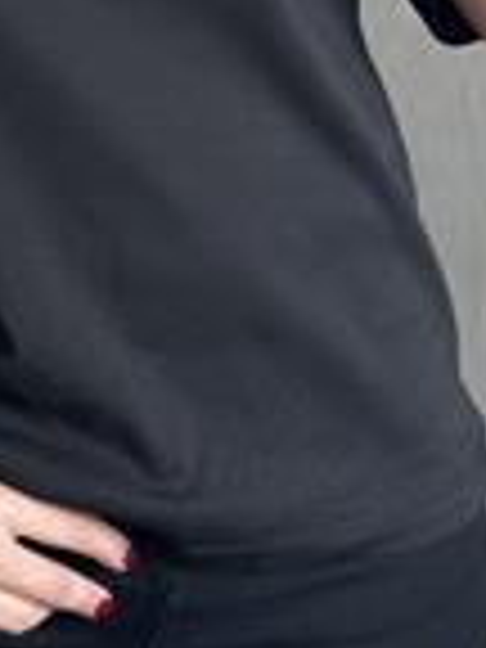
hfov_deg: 8.8
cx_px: 122
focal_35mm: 169
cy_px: -176
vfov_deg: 11.4
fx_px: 3164
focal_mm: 6.86
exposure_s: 1/63
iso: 125
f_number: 1.78
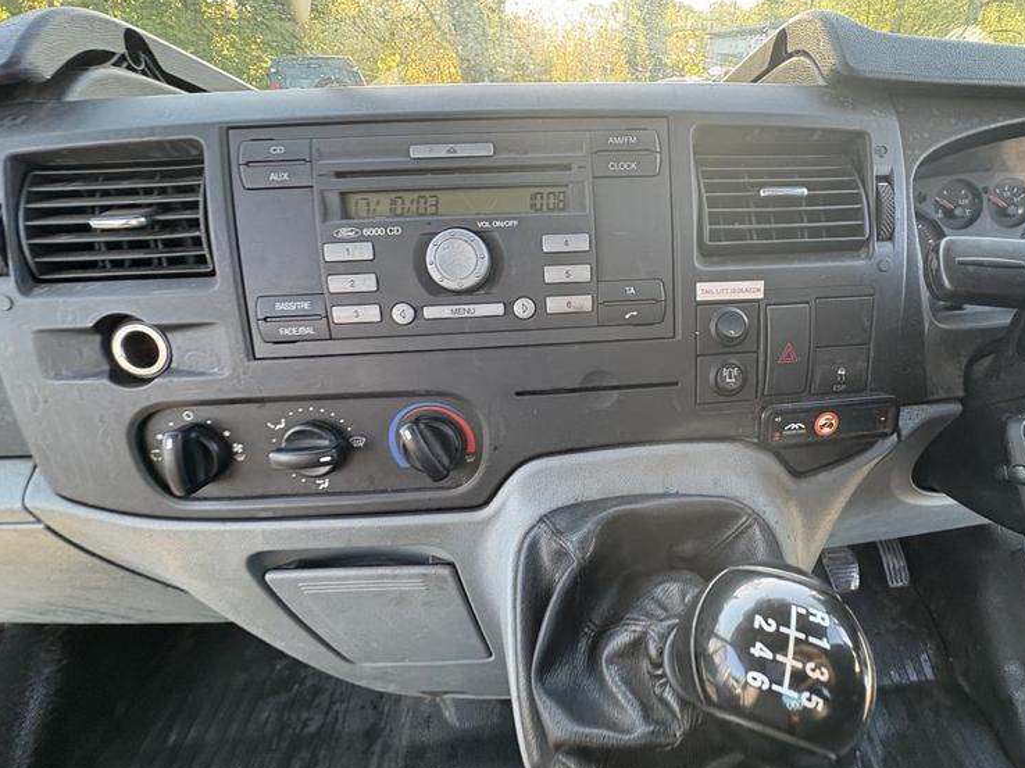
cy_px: 353
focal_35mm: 17
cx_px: 597
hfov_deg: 90.3
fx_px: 503
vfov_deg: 74.6
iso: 200
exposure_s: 1/67
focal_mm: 2.22
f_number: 2.2
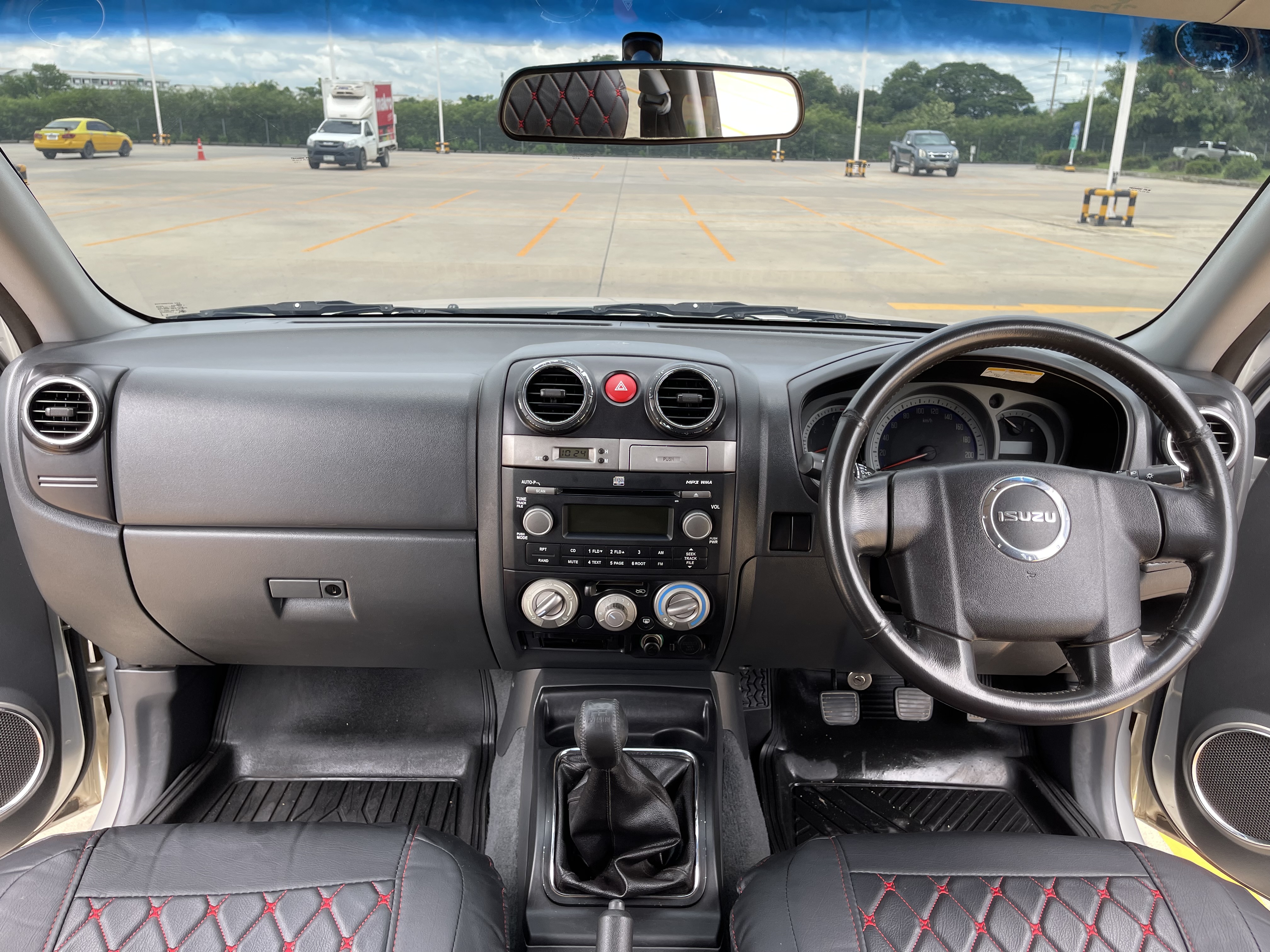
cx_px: 635
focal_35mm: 25
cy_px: 476
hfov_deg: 69.4
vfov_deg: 54.9
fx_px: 917
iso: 32
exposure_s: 1/256
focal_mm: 5.1
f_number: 1.6
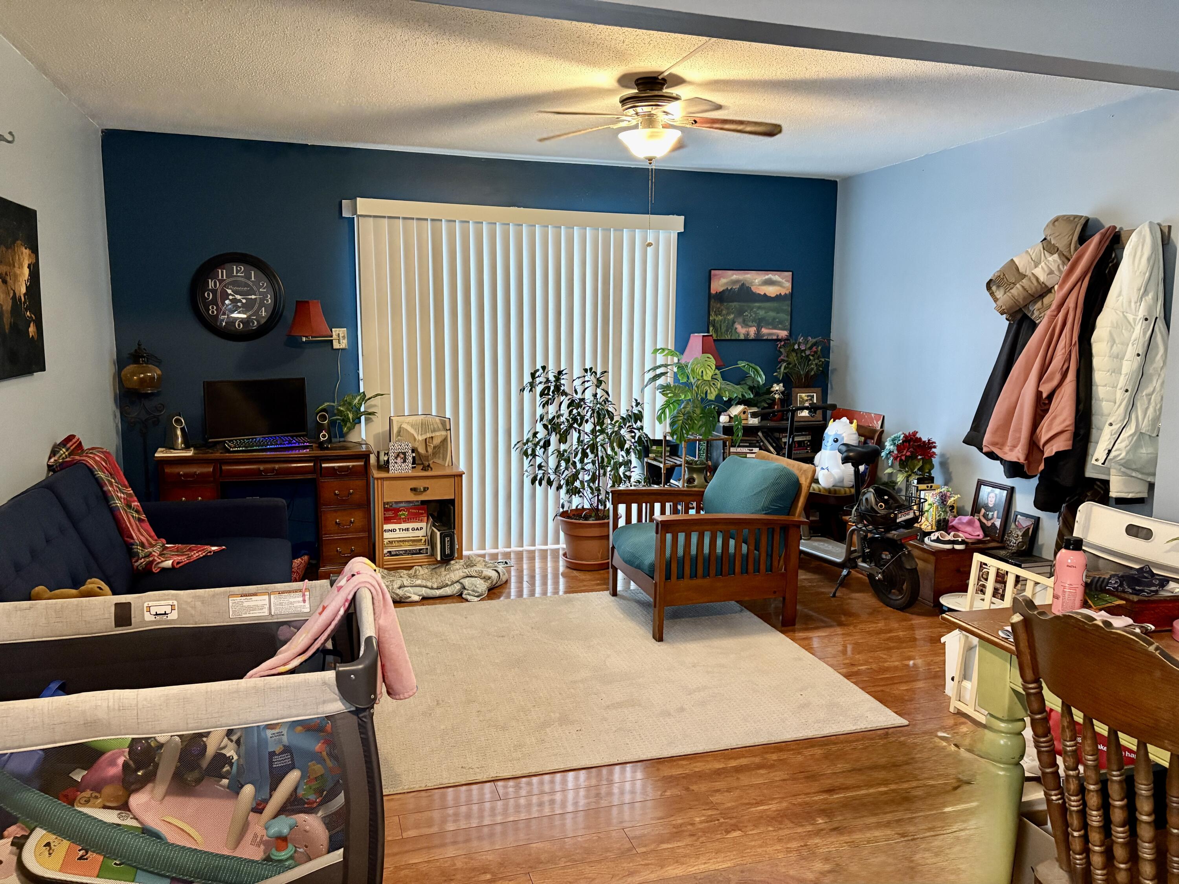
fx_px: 886
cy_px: 442
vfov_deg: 53.1
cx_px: 590
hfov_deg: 67.3
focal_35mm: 26
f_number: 1.6
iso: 400
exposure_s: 1/40
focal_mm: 5.96
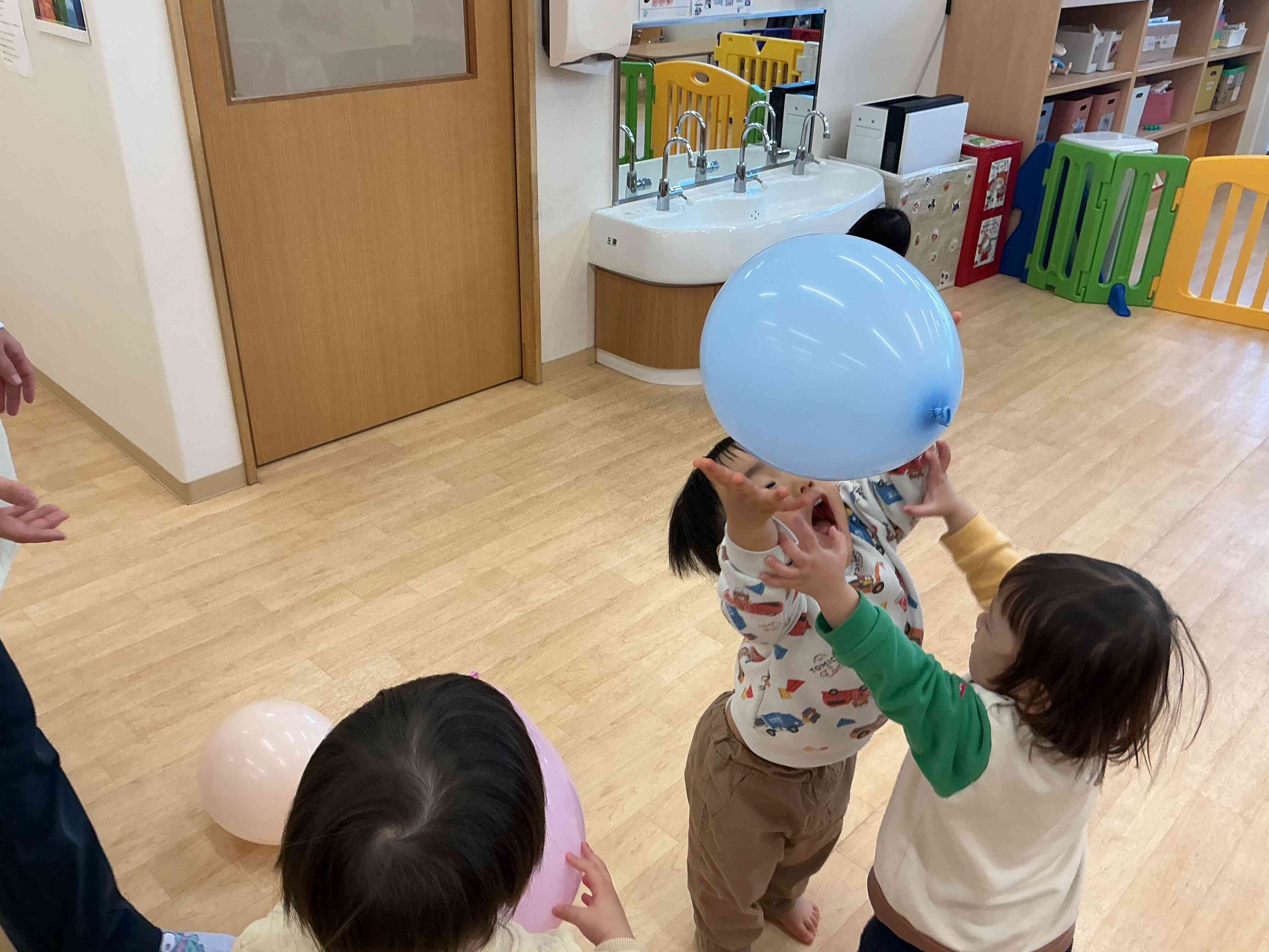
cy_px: 476
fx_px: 1063
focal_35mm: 29
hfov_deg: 61.7
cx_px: 634
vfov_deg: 48.2
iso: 50
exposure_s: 1/120
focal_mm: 3
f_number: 1.8
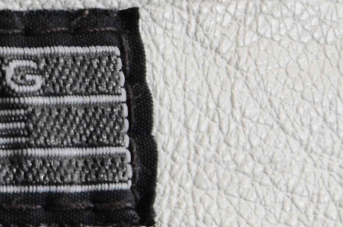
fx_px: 6113
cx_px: -267
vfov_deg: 2.1
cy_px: 218
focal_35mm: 643
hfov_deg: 3.2
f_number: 8
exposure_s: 1/80
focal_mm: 105
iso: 160
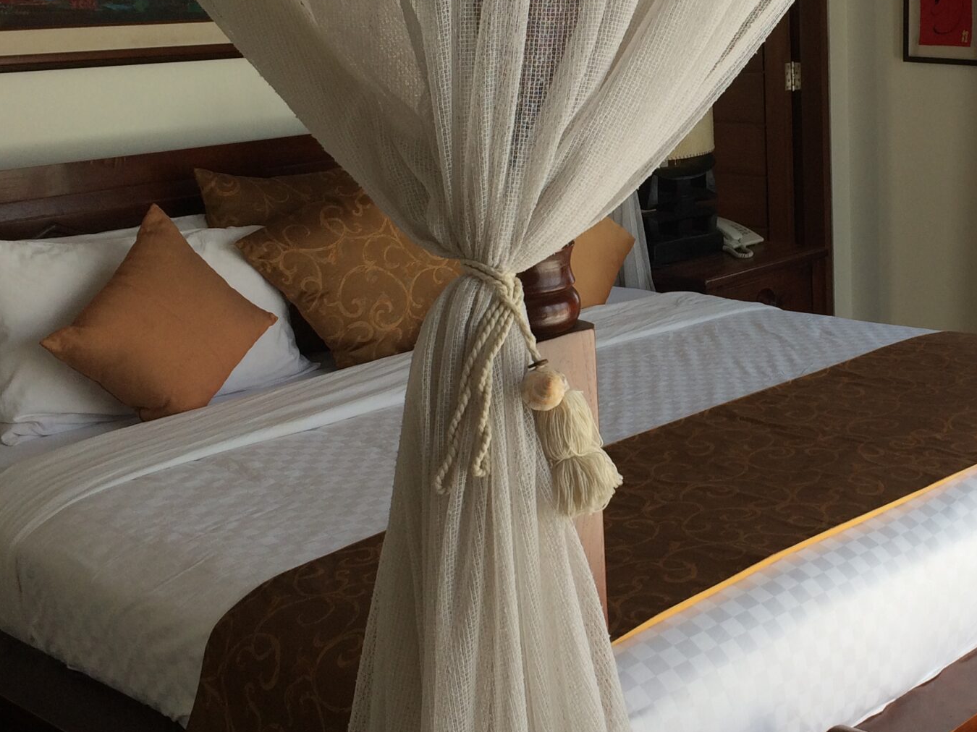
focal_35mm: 55
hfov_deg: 34.3
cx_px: 715
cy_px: 278
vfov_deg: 26.5
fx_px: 1552
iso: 32
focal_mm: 4.15
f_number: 2.2
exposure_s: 1/120
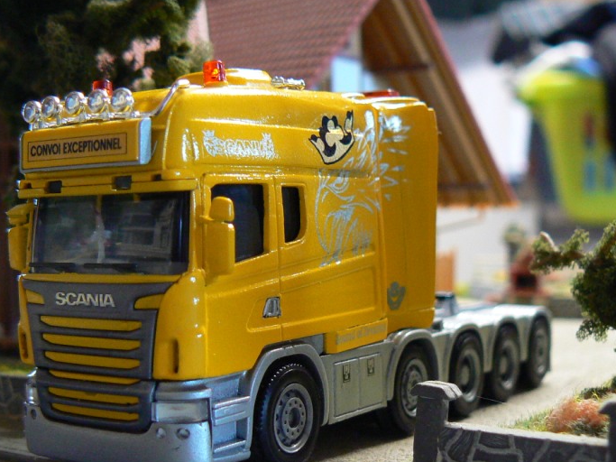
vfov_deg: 27.0
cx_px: 271
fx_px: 961
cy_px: 273
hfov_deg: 35.5
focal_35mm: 54
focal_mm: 6
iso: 200
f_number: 2.8
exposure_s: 1/13
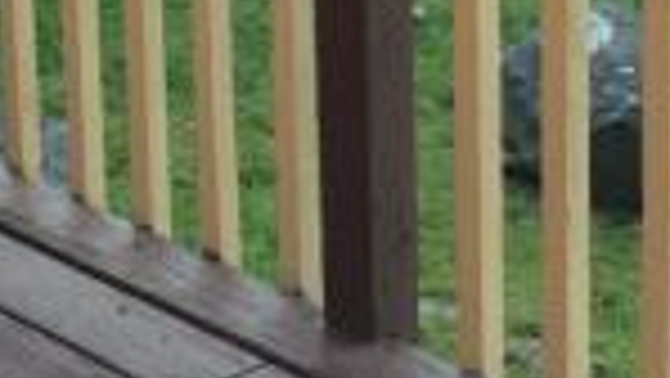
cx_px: 22
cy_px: -171
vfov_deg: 8.7
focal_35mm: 136
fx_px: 2417
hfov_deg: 15.5
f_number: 2.2
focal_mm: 4.15
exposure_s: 1/120
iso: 40
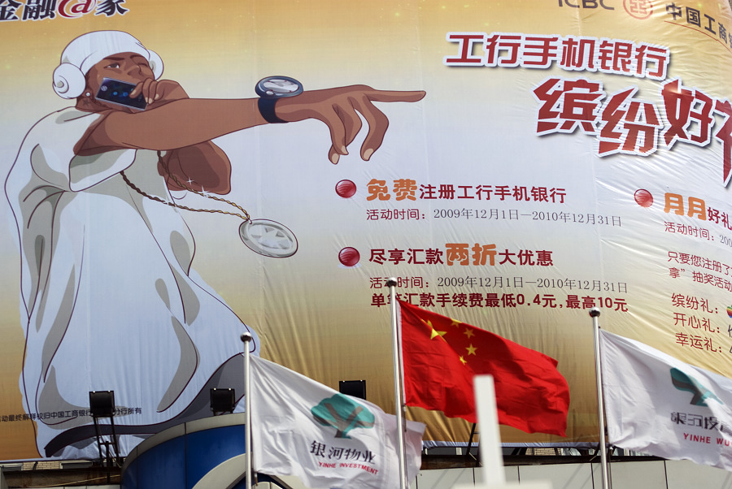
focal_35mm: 147
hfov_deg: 13.9
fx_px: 2992
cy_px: 244
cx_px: 366
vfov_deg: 9.4
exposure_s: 1/1000
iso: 100
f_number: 4
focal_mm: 98
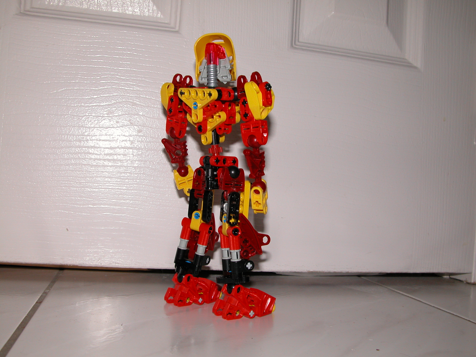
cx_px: 238
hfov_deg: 52.6
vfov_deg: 40.7
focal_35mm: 35
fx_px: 481
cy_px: 178
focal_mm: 8.9
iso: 100
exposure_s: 1/60
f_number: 4.5
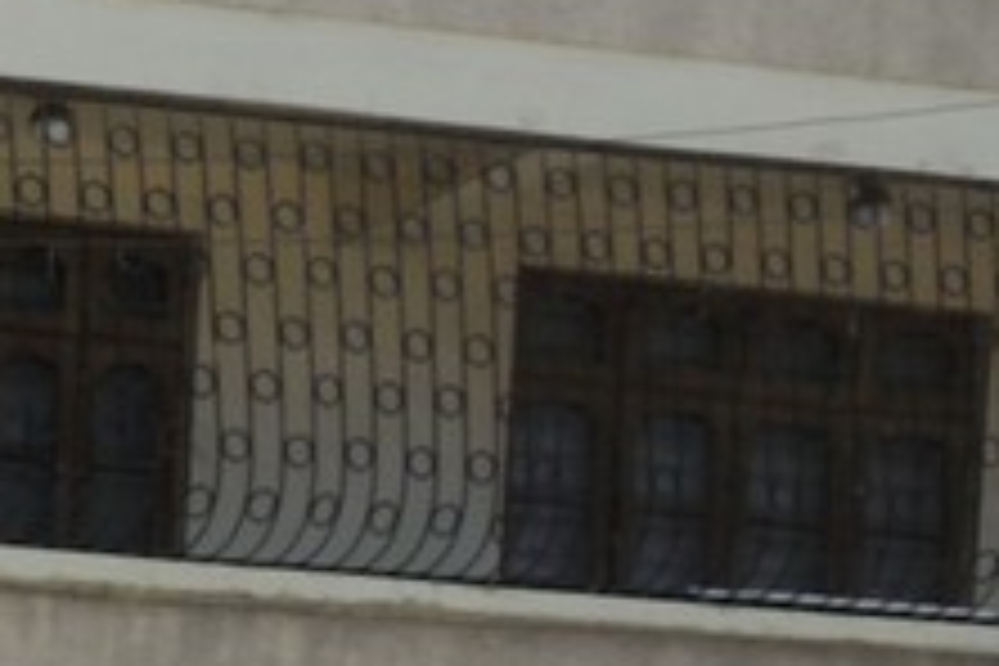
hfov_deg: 7.4
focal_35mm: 223
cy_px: 2192
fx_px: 6188
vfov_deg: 5.7
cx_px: -2556
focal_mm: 31
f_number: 10
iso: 200
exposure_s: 1/320
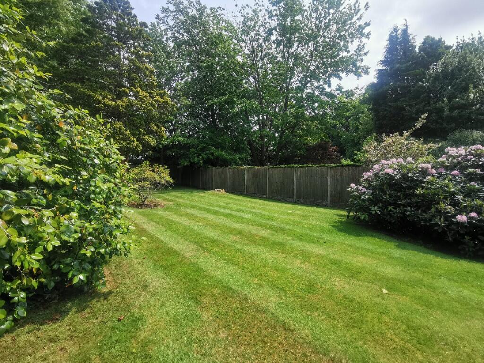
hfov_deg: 91.0
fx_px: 238
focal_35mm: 17
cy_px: 182
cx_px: 242
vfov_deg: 74.7
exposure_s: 1/894
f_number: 2.2
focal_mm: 2.26
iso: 50
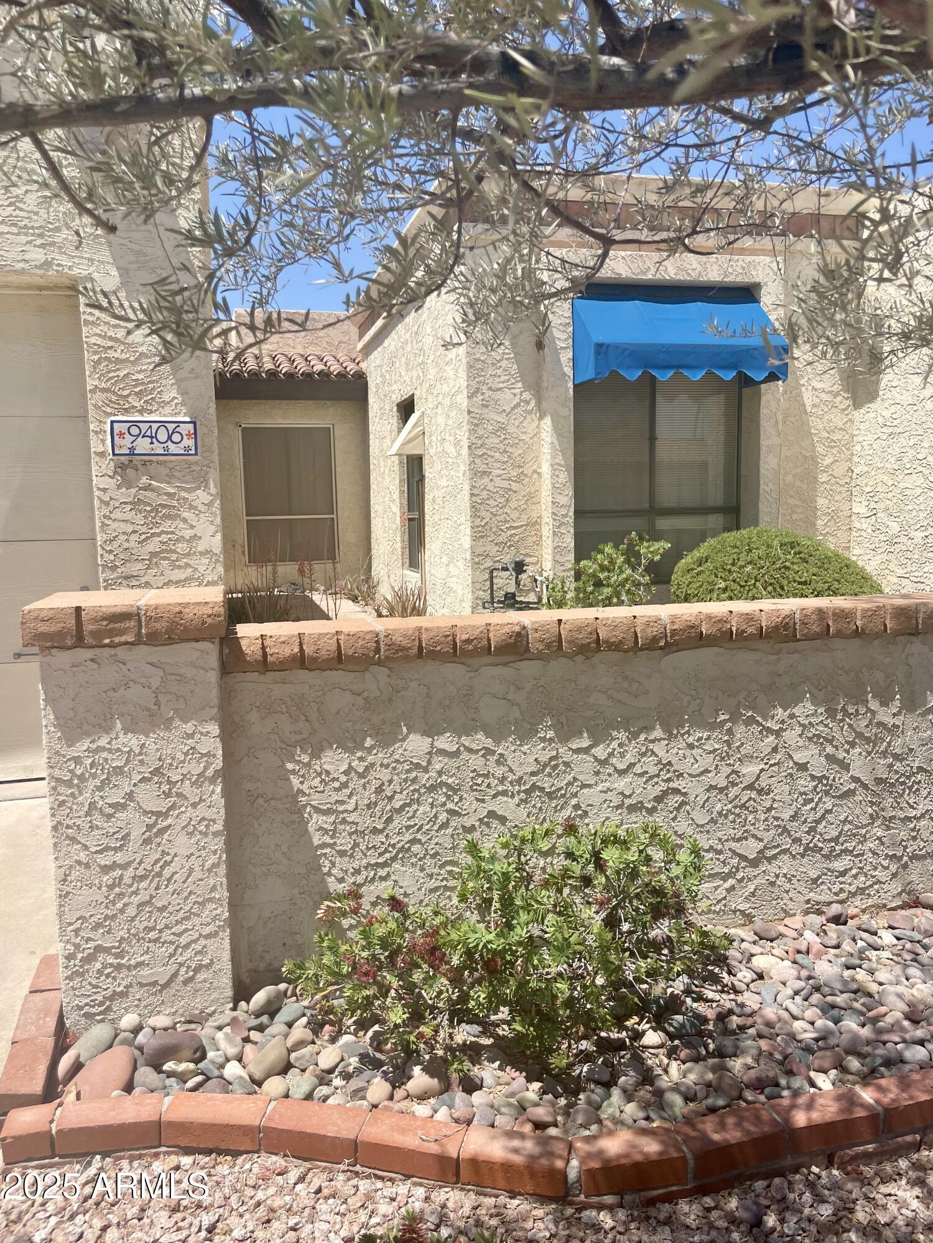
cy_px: 622
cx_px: 466
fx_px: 934
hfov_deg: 53.1
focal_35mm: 26
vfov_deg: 67.3
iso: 32
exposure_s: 1/3509
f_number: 1.6
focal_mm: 4.2
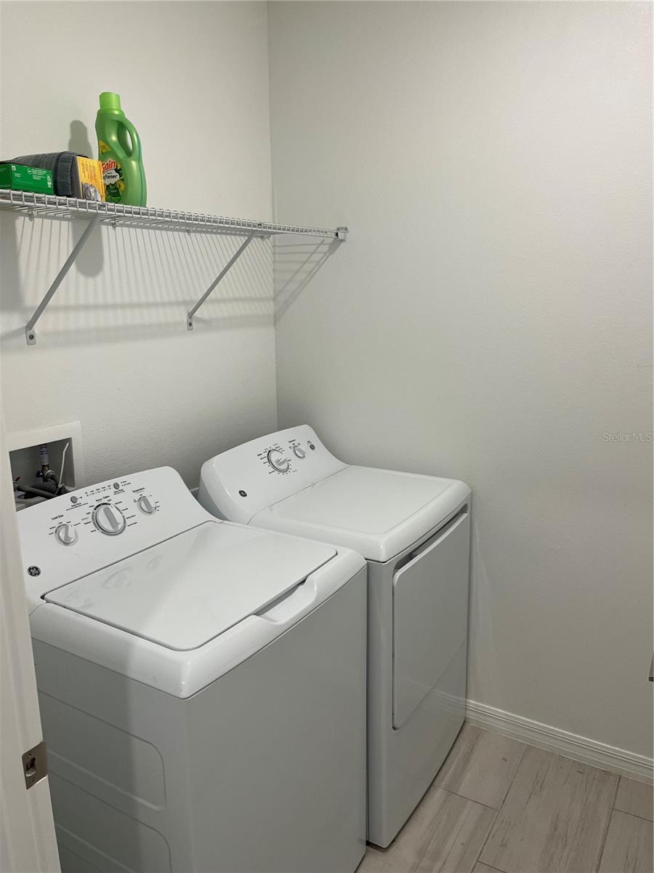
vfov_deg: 67.3
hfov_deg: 53.1
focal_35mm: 26
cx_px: 327
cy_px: 436
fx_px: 655
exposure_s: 1/120
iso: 100
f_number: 1.6
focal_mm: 5.1
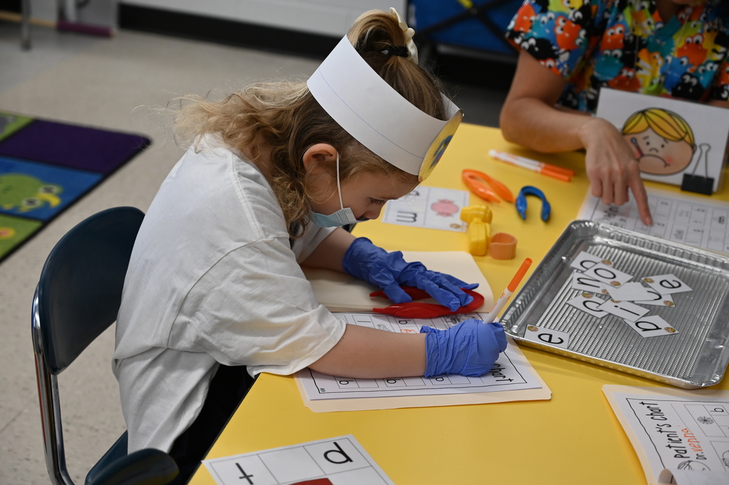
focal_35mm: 60
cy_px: 242
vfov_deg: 22.6
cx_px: 364
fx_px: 1214
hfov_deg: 33.4
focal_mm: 60
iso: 900
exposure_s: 1/125
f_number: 4
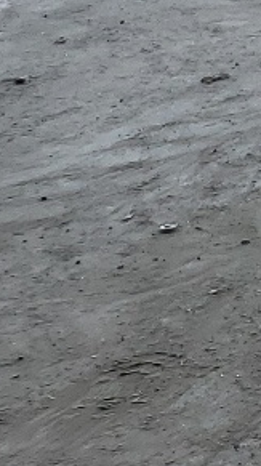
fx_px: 1925
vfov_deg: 13.7
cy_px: 54
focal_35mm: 156
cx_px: 1263
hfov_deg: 5.8
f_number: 1.5
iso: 50
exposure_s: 1/227
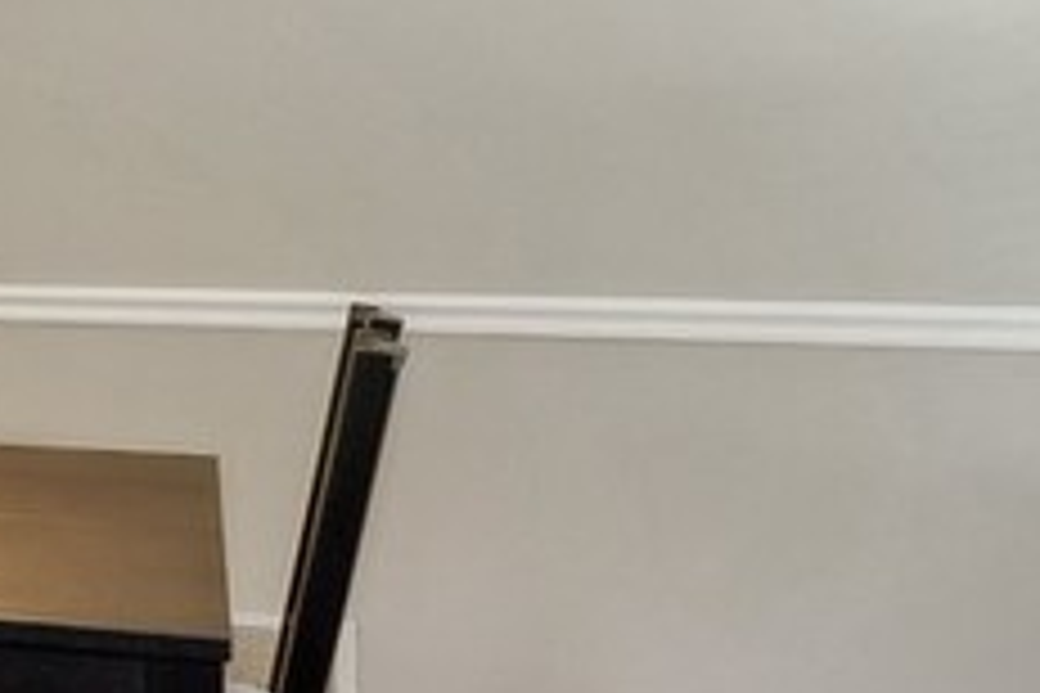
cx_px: -1715
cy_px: 189
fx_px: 2426
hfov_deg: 13.4
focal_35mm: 84
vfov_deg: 16.2
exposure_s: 1/15
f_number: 8
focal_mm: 12
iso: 400
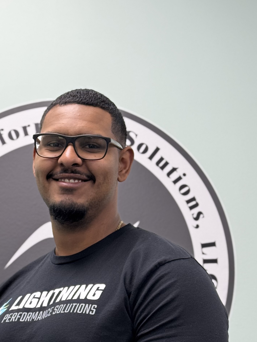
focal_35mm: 102
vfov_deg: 19.1
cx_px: 86
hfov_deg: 14.5
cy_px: 265
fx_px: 1010
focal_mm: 6.76
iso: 50
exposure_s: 1/60
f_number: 1.78
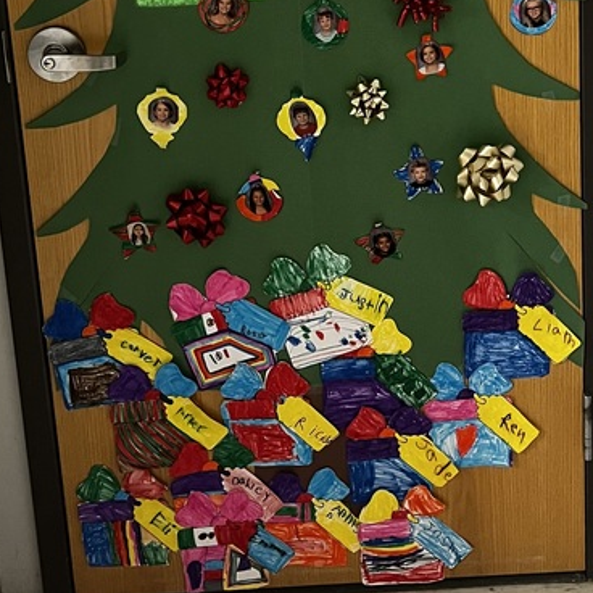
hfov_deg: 26.9
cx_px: 337
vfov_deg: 25.9
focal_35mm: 64
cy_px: 40
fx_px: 1240
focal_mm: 5.1
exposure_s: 1/40
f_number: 1.6
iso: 500
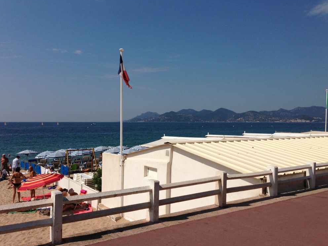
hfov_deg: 54.0
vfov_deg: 41.8
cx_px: 164
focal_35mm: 34
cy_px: 122
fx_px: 322
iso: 50
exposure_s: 1/4184
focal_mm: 4.13
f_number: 2.4
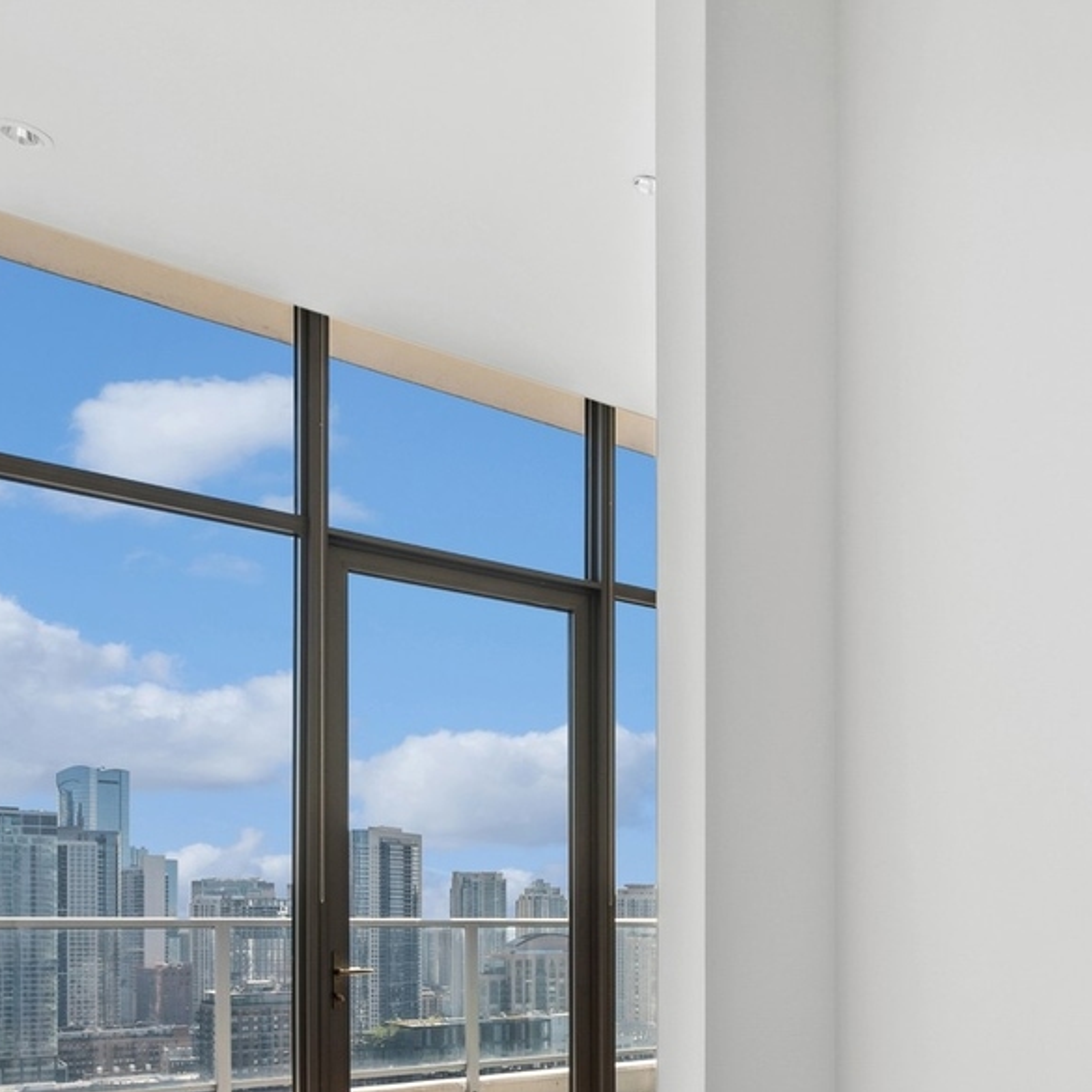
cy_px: 943
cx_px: 1032
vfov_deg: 45.9
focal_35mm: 33
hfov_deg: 44.1
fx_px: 1178
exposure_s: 1/20
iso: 100
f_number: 9
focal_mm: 14
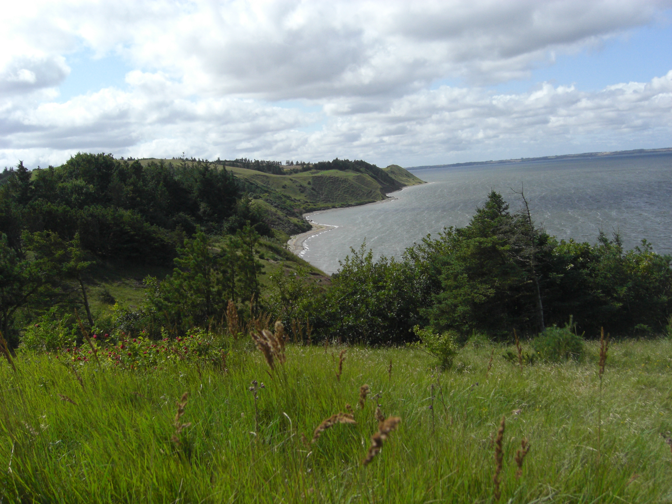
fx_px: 738
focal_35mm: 38
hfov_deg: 49.0
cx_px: 336
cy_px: 252
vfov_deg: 37.7
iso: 200
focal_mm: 7.9
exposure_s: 1/640
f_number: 8
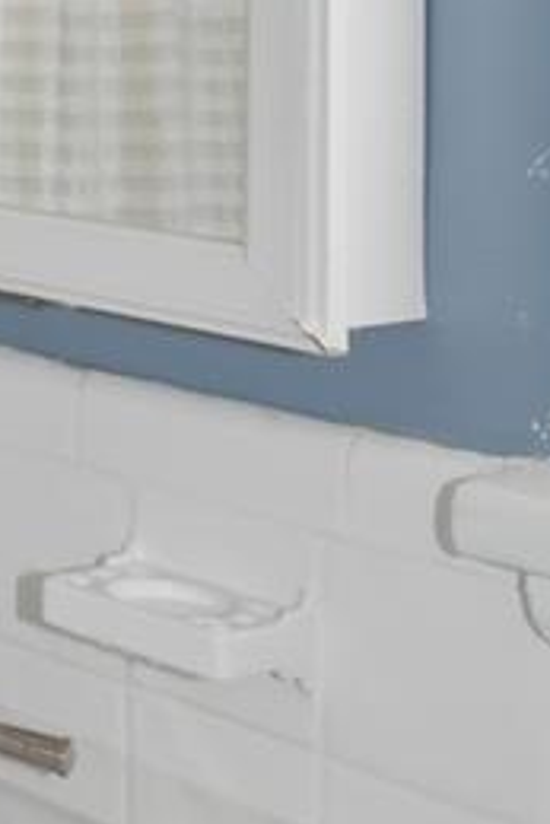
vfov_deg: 20.9
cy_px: -239
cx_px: -744
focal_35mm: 89
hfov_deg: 12.4
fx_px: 2037
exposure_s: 1/100
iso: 200
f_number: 5
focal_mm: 10
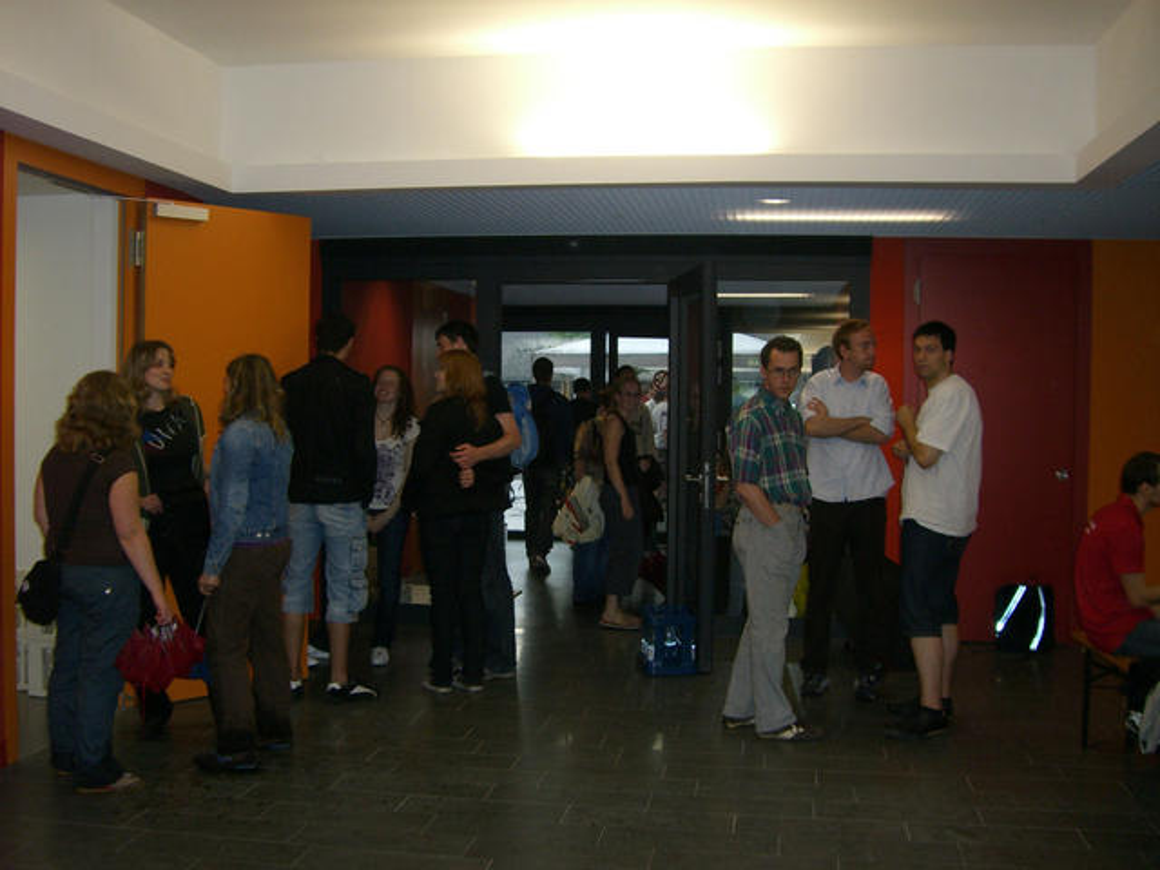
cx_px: 580
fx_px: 1273
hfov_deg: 49.0
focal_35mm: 38
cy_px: 435
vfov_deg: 37.7
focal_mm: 6.2
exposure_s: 1/60
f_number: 2.7
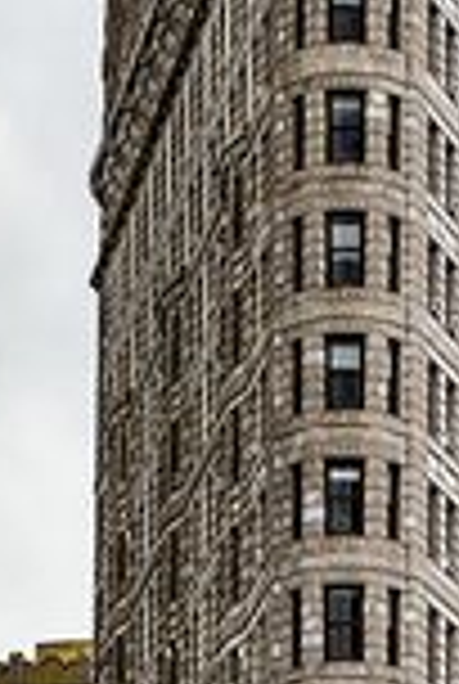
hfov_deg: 4.4
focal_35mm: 315
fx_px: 5997
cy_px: 405
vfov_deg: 6.5
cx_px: 333
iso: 100
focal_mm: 80
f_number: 5.6
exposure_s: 1/640
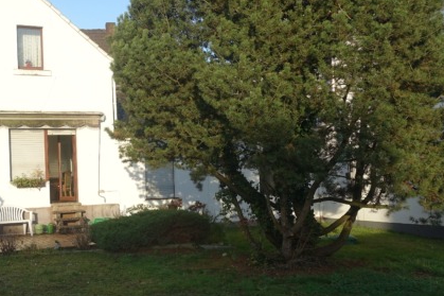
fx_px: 542
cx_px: 114
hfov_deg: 43.2
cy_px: 164
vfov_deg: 30.5
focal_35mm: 44
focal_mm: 8.8
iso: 125
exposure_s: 1/400
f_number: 4
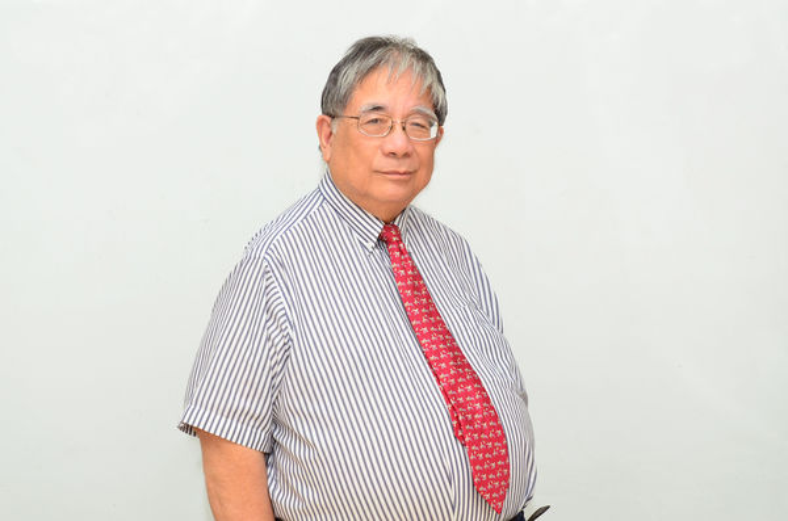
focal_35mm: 72
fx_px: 1572
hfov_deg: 28.1
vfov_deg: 18.8
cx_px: 394
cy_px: 260
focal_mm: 48
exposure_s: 1/200
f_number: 5.6
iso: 640
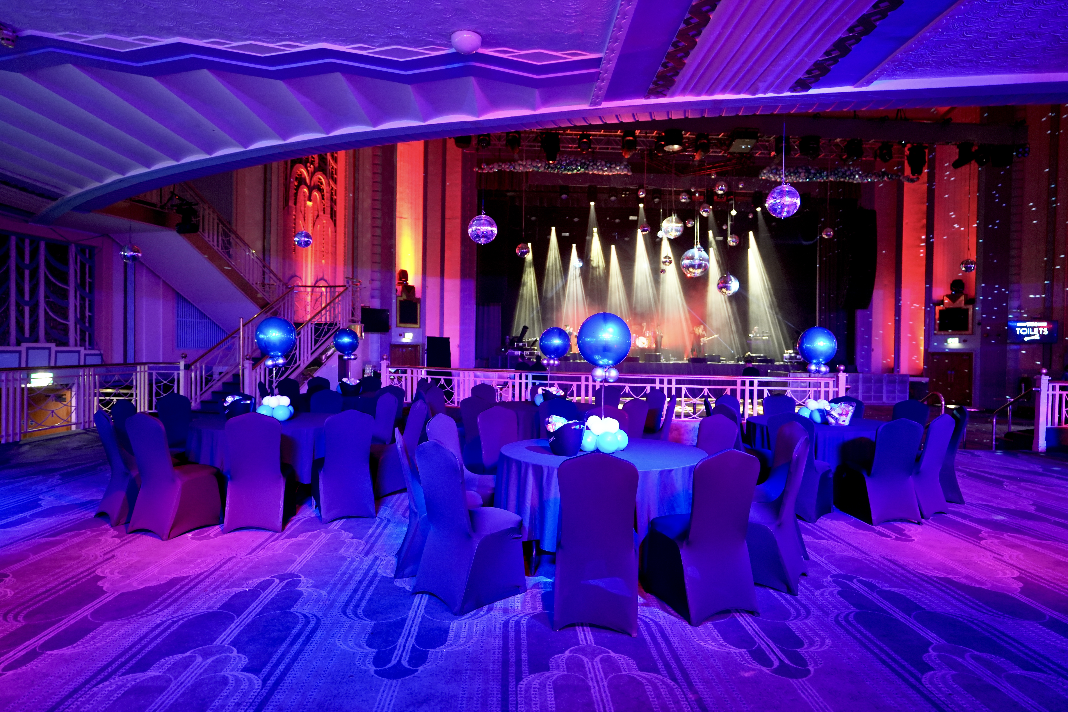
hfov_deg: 81.2
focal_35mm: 21
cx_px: 534
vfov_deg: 59.5
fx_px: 623
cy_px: 356
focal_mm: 21
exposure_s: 1/15
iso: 1250
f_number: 2.8
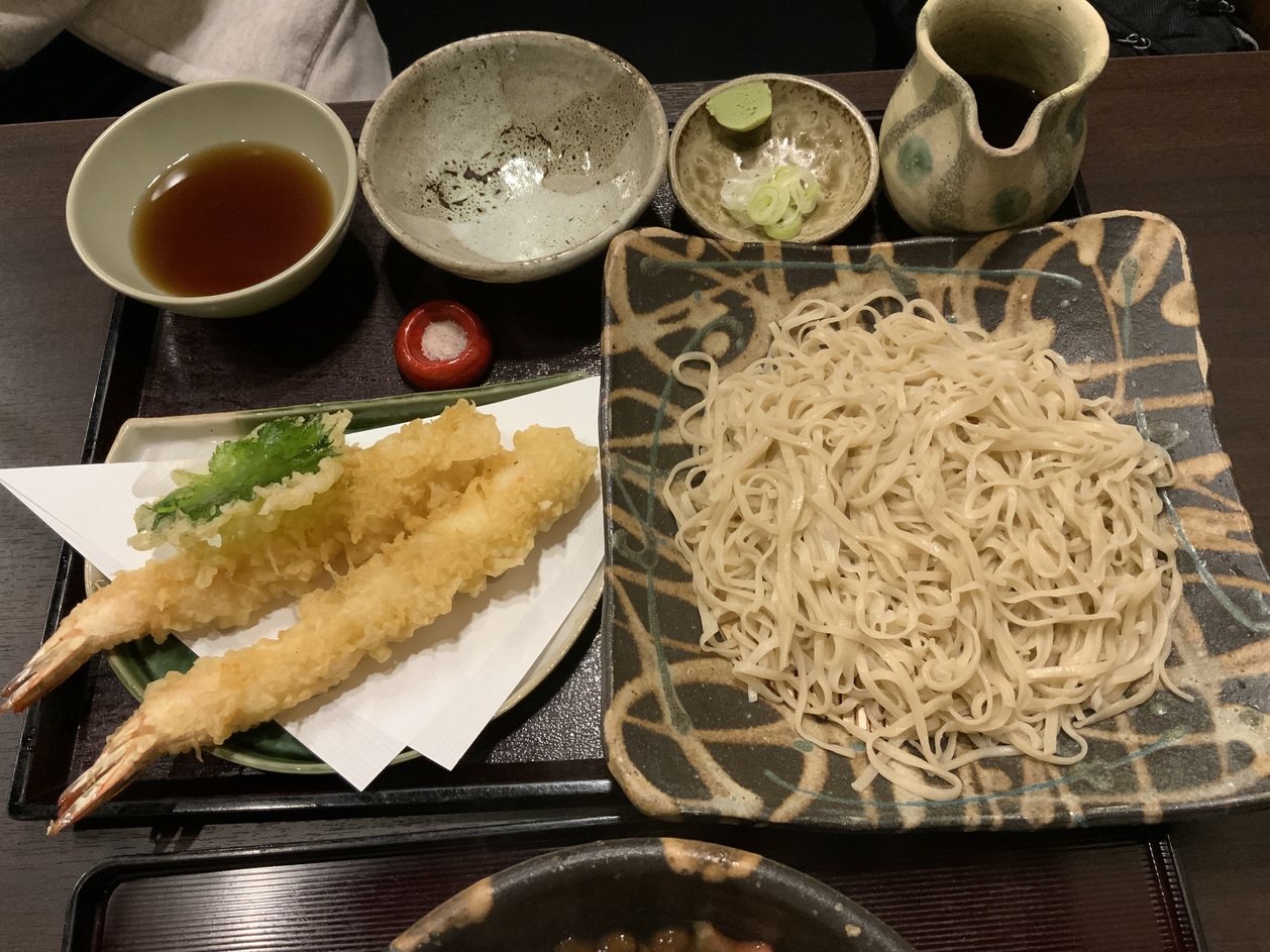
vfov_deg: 48.2
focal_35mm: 29
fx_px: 1064
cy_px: 476
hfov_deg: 61.7
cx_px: 635
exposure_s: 1/48
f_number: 1.8
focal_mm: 3
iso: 320
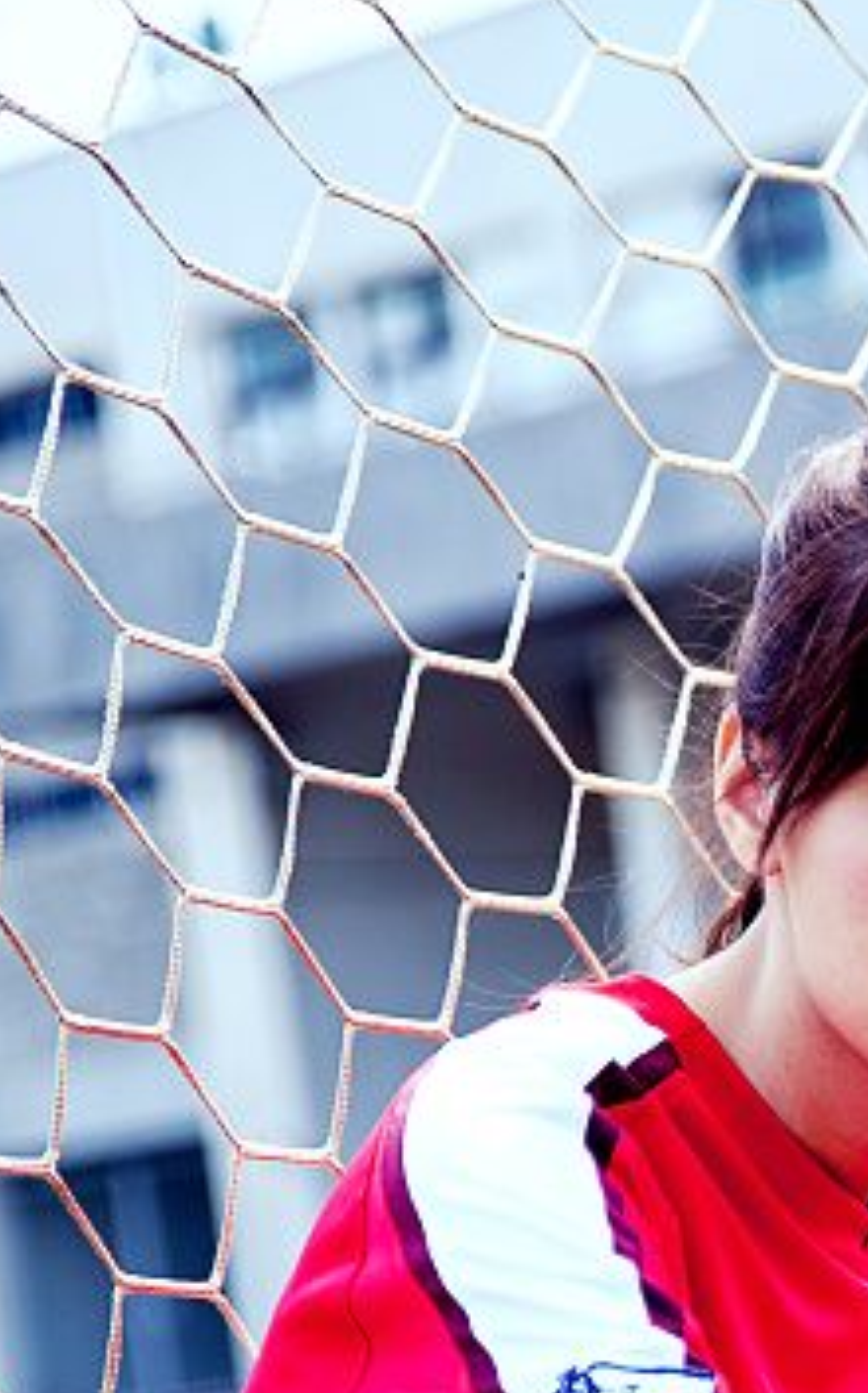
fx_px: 6789
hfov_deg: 7.2
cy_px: 1610
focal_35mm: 179
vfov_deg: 11.5
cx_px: 1213
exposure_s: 1/1250
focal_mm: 62
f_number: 2.8
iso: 125
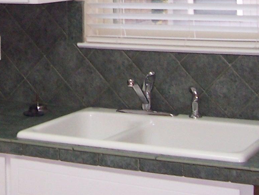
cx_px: 30
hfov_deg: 19.1
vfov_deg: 14.0
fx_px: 756
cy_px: -61
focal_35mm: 101
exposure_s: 1/90
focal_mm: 5.6
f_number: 2.7
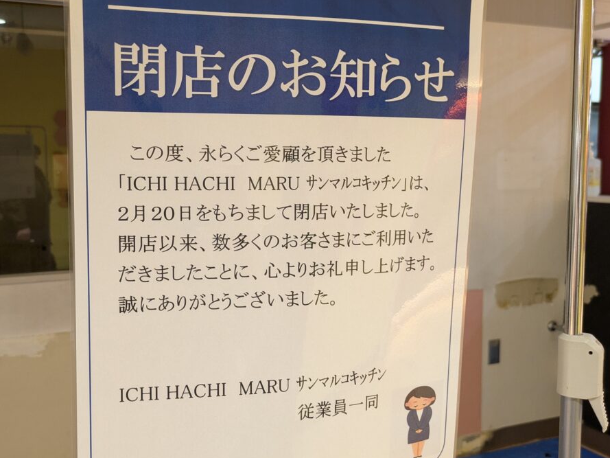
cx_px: 262
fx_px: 634
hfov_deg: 51.2
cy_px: 208
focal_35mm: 36
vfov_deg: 39.6
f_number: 1.89
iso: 352
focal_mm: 5.43
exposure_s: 1/100
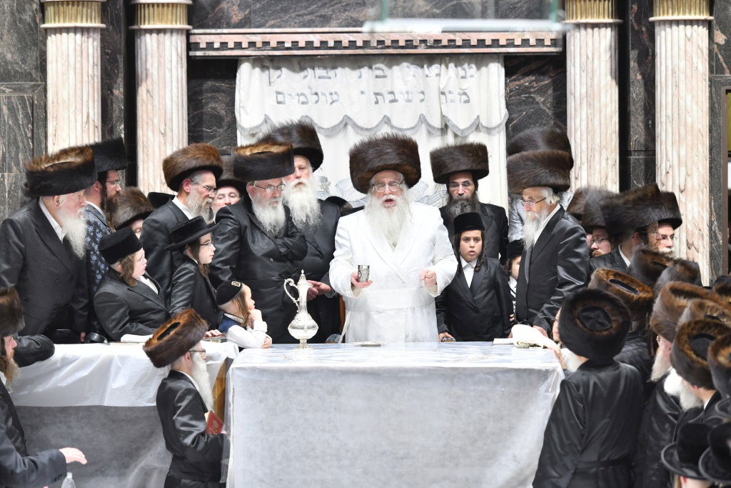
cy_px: 244
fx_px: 2945
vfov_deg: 9.5
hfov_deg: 14.2
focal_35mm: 145
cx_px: 366
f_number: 5
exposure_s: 1/100
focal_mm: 145
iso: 1000
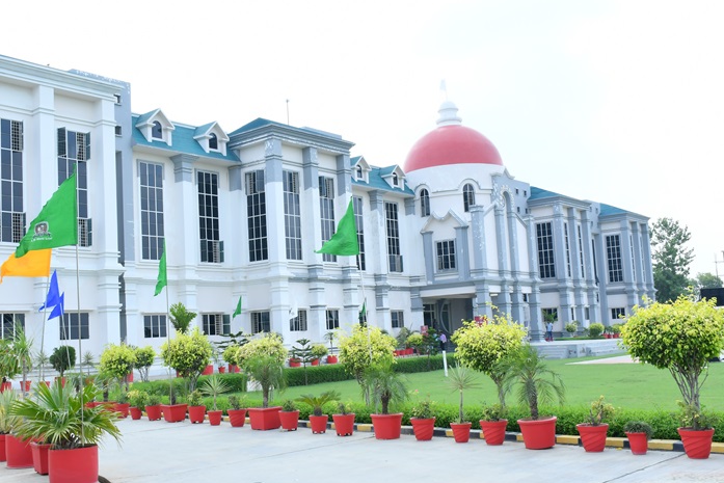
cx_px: 316
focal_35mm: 39
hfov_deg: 49.4
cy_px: 247
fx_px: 784
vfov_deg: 34.2
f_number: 14
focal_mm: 23
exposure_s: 1/160
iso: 400
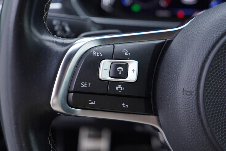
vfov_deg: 36.9
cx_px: 113
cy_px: 76
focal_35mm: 36
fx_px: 226
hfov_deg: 53.1
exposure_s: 1/40
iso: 160
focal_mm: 24
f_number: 2.8
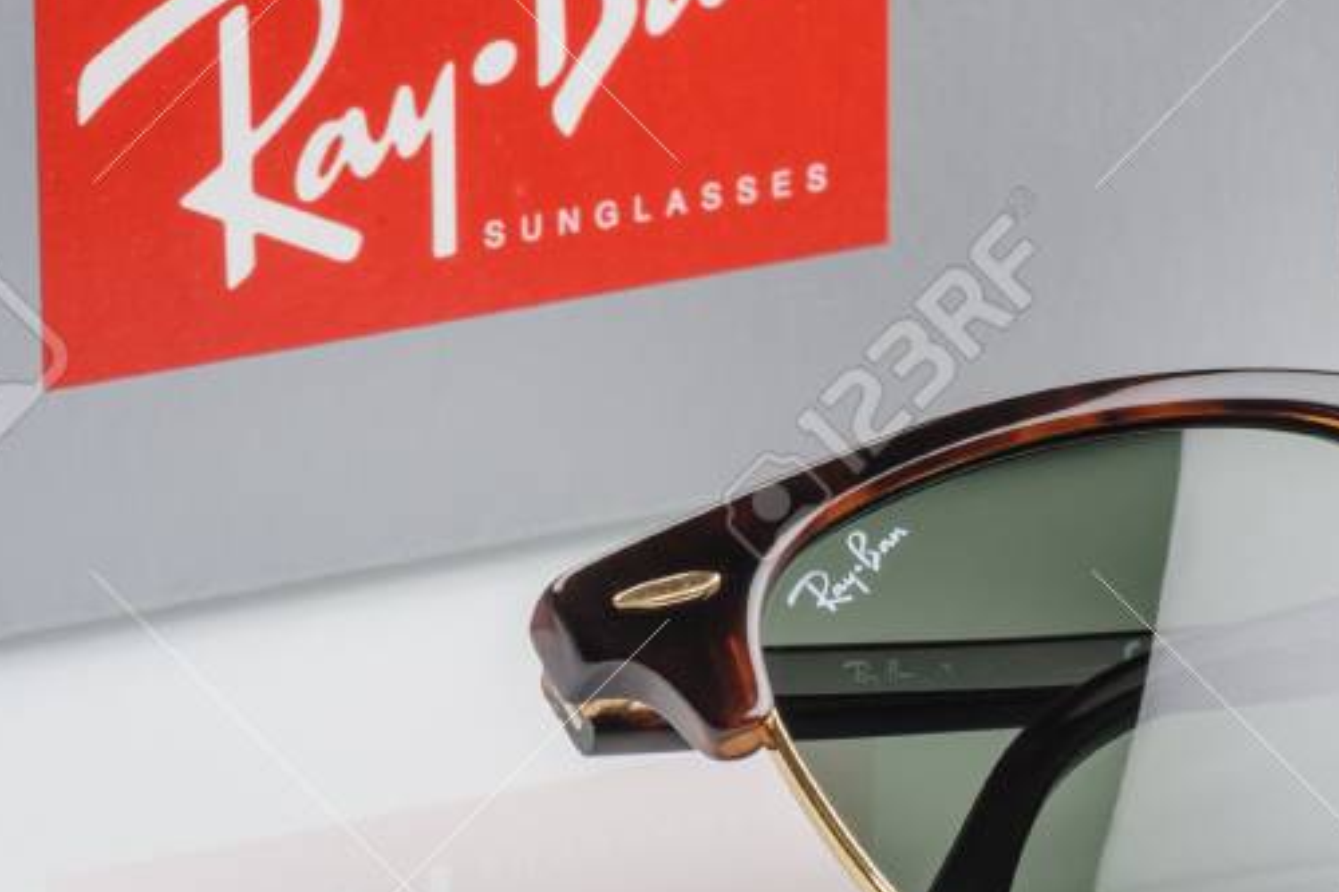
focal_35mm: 273
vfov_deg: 5.0
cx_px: 1379
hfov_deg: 7.5
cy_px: 280
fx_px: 10150
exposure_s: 1/160
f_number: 22
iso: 200
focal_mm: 105
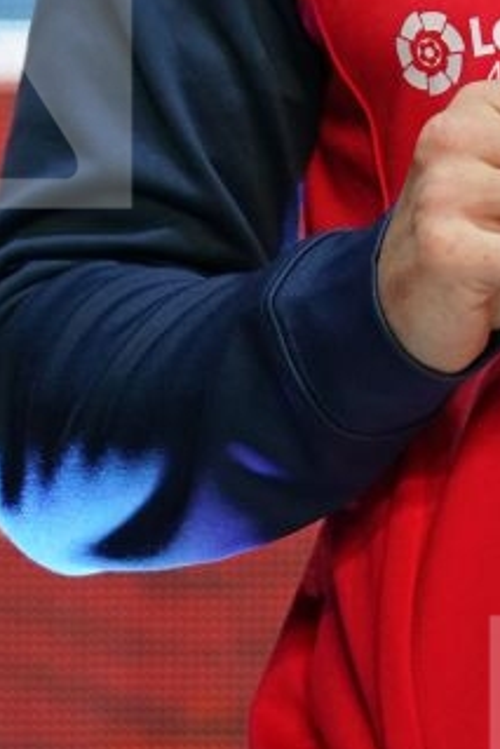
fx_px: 22162
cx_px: 709
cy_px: -5
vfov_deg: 1.9
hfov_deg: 1.3
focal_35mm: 1065
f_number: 2.8
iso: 400
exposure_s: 1/250
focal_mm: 189
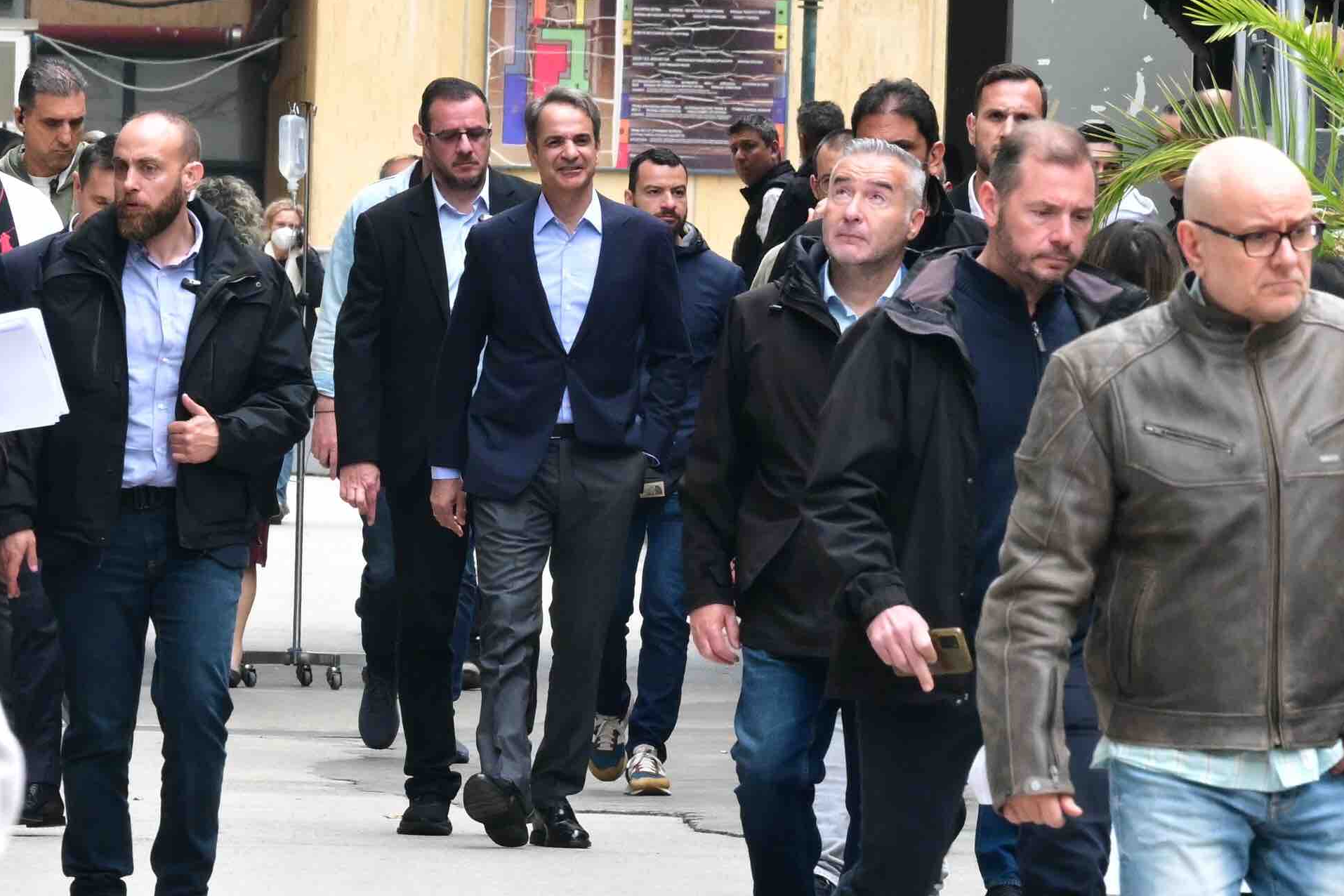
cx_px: 672
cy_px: 447
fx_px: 11236
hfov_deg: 6.8
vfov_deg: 4.6
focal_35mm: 301
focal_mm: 200
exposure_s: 1/320
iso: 2500
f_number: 14
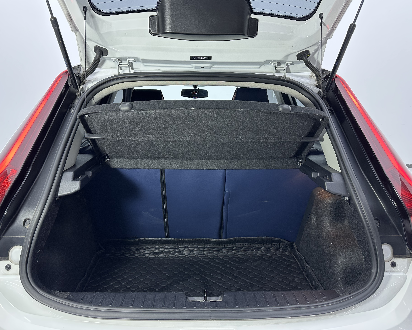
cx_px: 202
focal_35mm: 26
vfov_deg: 54.9
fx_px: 317
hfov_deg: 66.0
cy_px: 166
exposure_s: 1/121
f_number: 1.78
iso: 160
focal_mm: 6.86
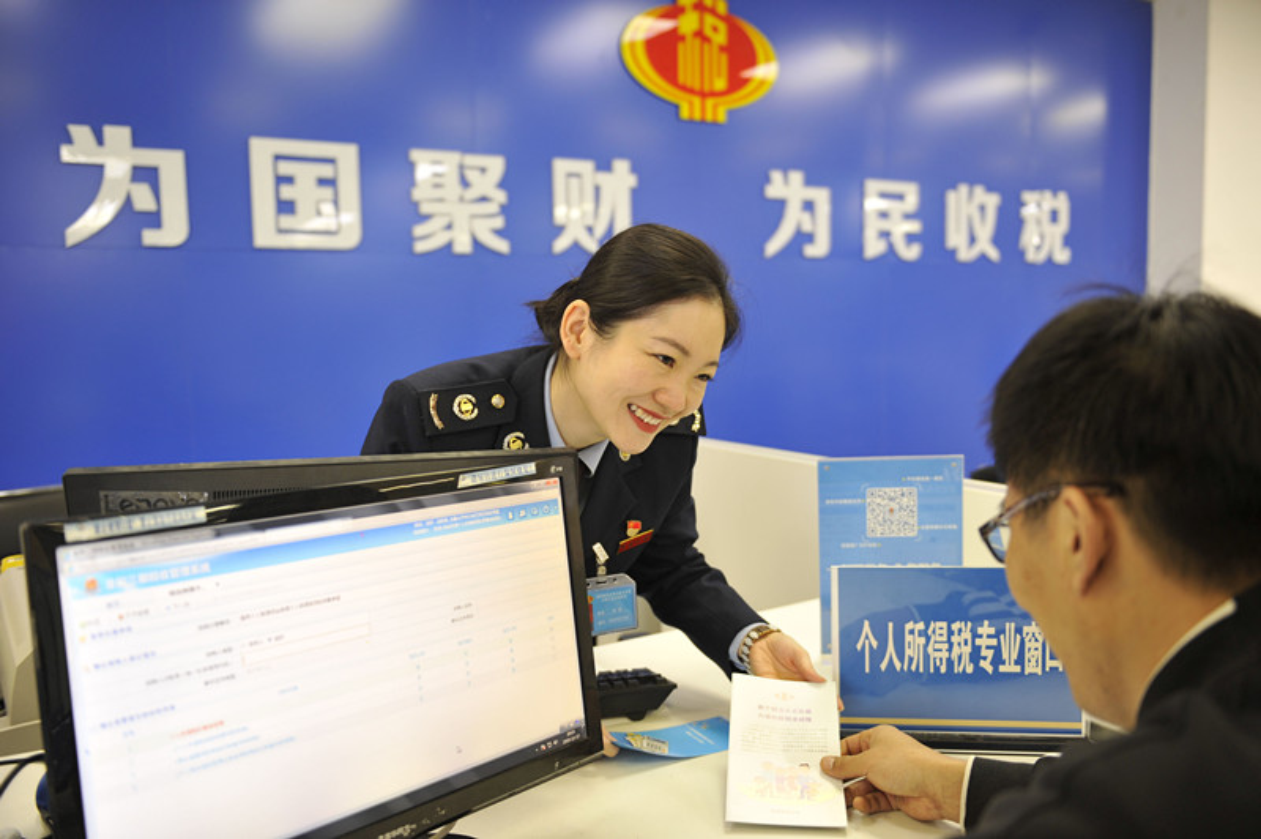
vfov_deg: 44.9
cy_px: 420
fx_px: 1015
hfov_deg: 63.7
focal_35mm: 29
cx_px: 630
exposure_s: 1/40
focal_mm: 29
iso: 360
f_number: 2.8
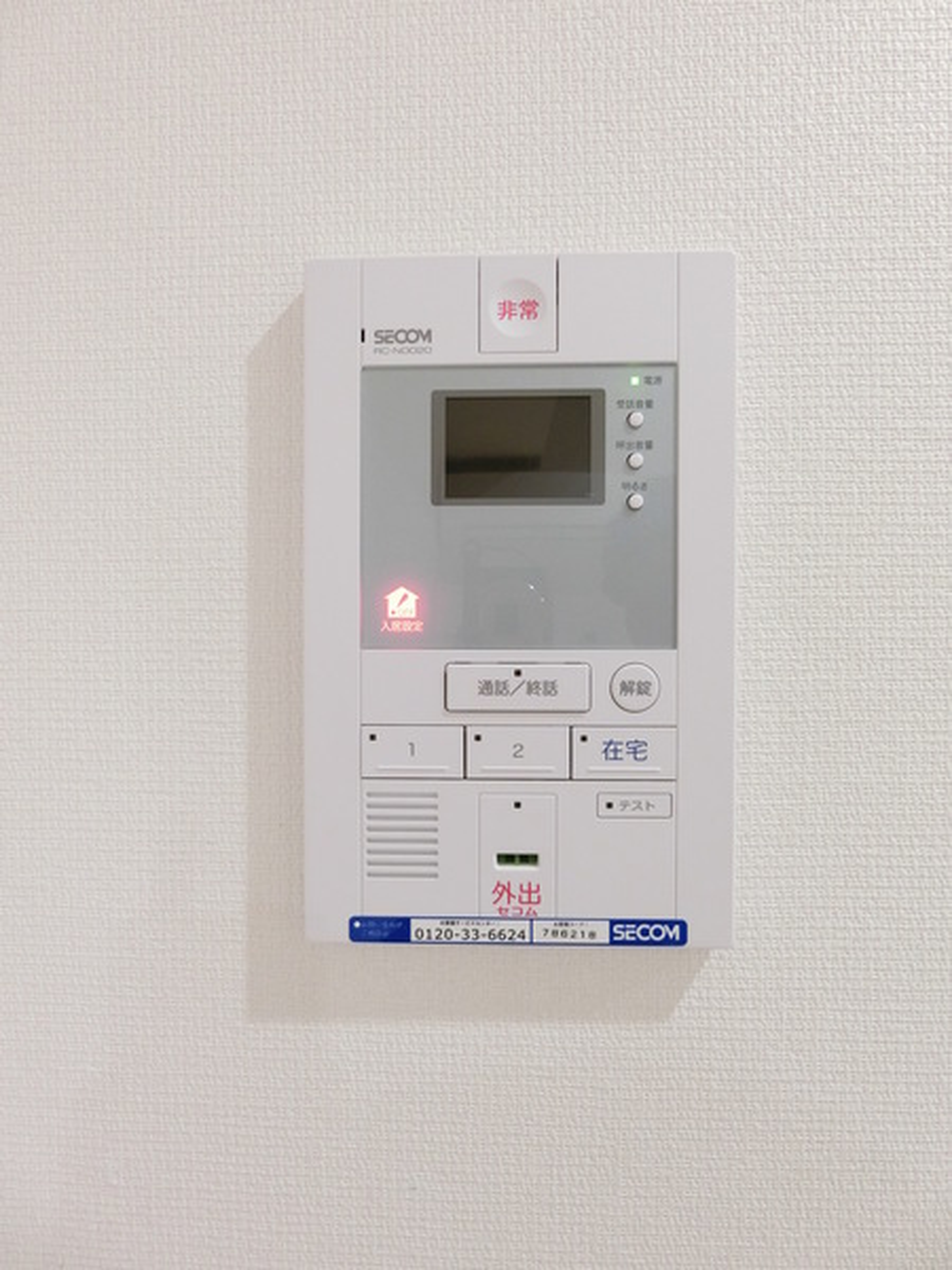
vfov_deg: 84.7
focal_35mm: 19
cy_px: 635
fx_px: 697
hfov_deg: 68.7
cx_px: 476
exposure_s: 1/30
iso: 400
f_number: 2.7
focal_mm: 4.06
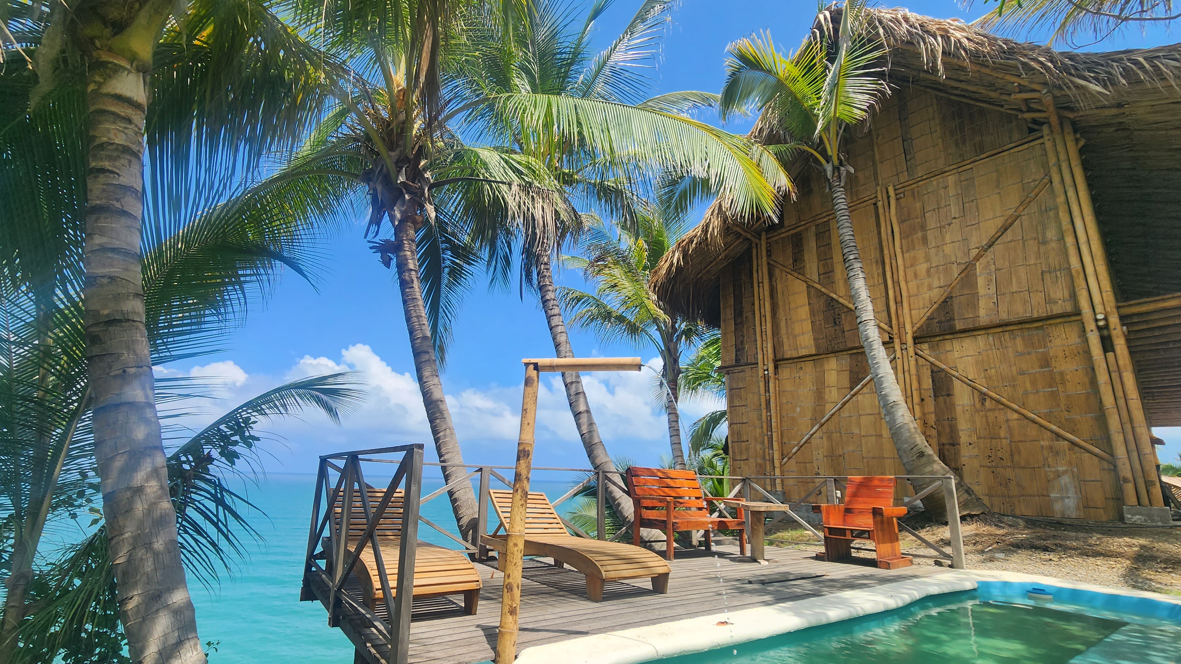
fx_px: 470
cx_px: 572
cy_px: 373
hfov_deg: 103.0
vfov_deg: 70.2
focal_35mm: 15
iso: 50
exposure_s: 1/1567
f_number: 2.2
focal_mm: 2.2
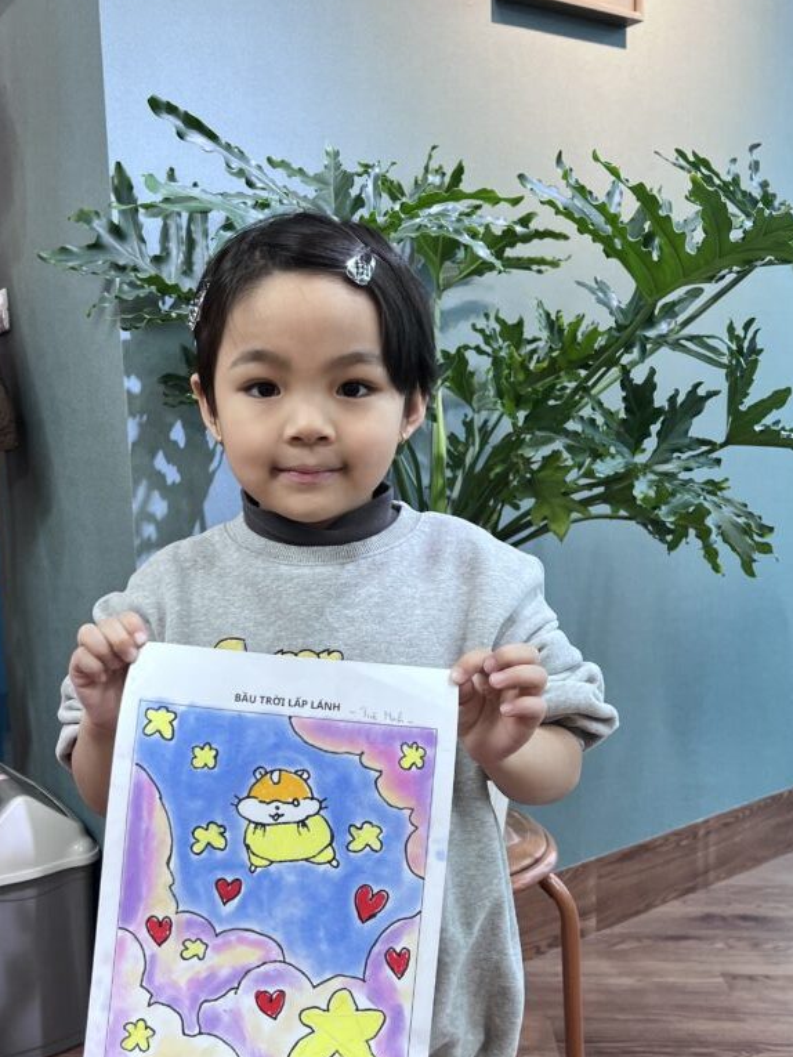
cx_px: 286
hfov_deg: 41.4
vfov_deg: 53.9
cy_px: 580
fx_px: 1038
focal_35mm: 34
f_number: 1.5
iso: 80
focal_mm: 5.7
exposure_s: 1/100
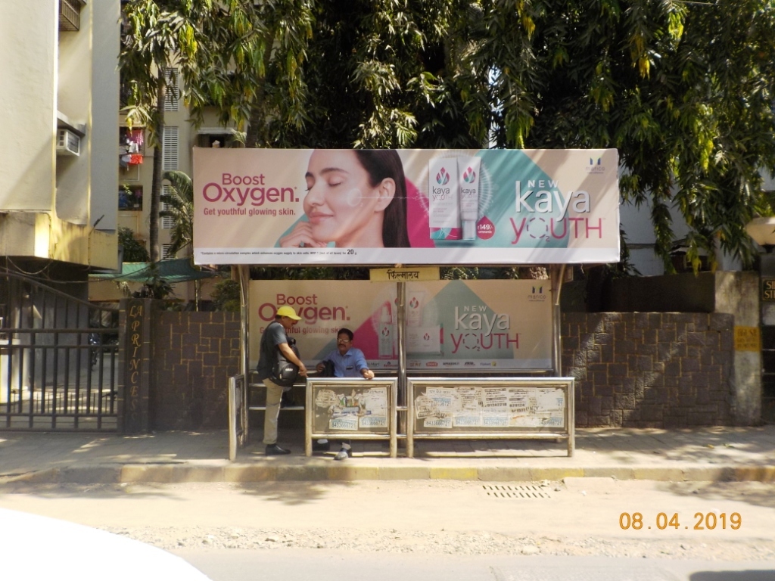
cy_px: 290
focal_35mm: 30
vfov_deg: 46.8
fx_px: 672
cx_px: 388
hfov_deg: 60.0
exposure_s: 1/400
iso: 125
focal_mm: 4.1
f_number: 3.3
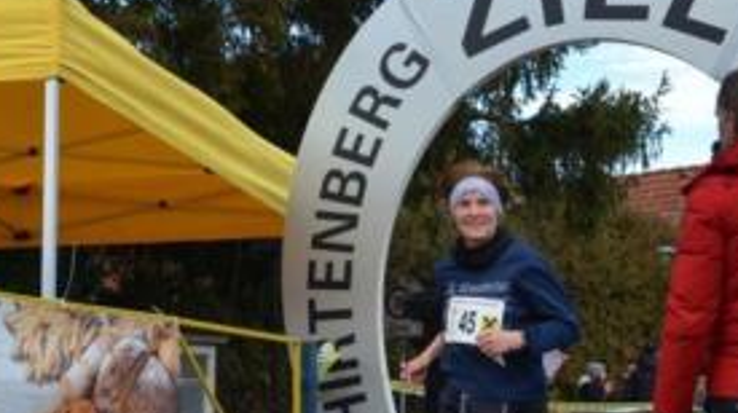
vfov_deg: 15.0
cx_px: 462
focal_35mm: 80
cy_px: 319
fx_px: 1564
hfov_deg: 26.5
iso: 500
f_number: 4
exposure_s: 1/1000
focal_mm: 28
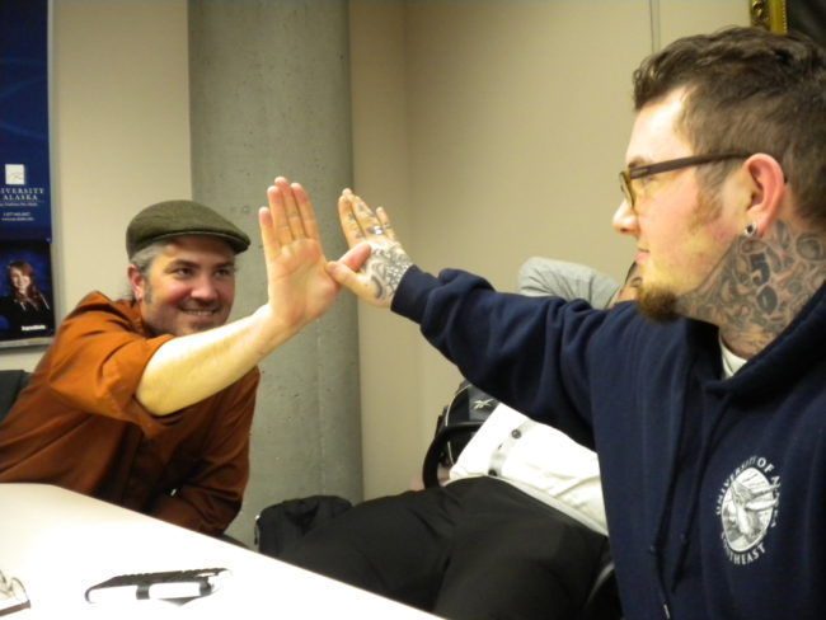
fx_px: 835
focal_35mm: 35
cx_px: 413
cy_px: 310
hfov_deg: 52.6
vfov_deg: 40.7
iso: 400
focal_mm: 6.3
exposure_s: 1/13.3
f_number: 3.1
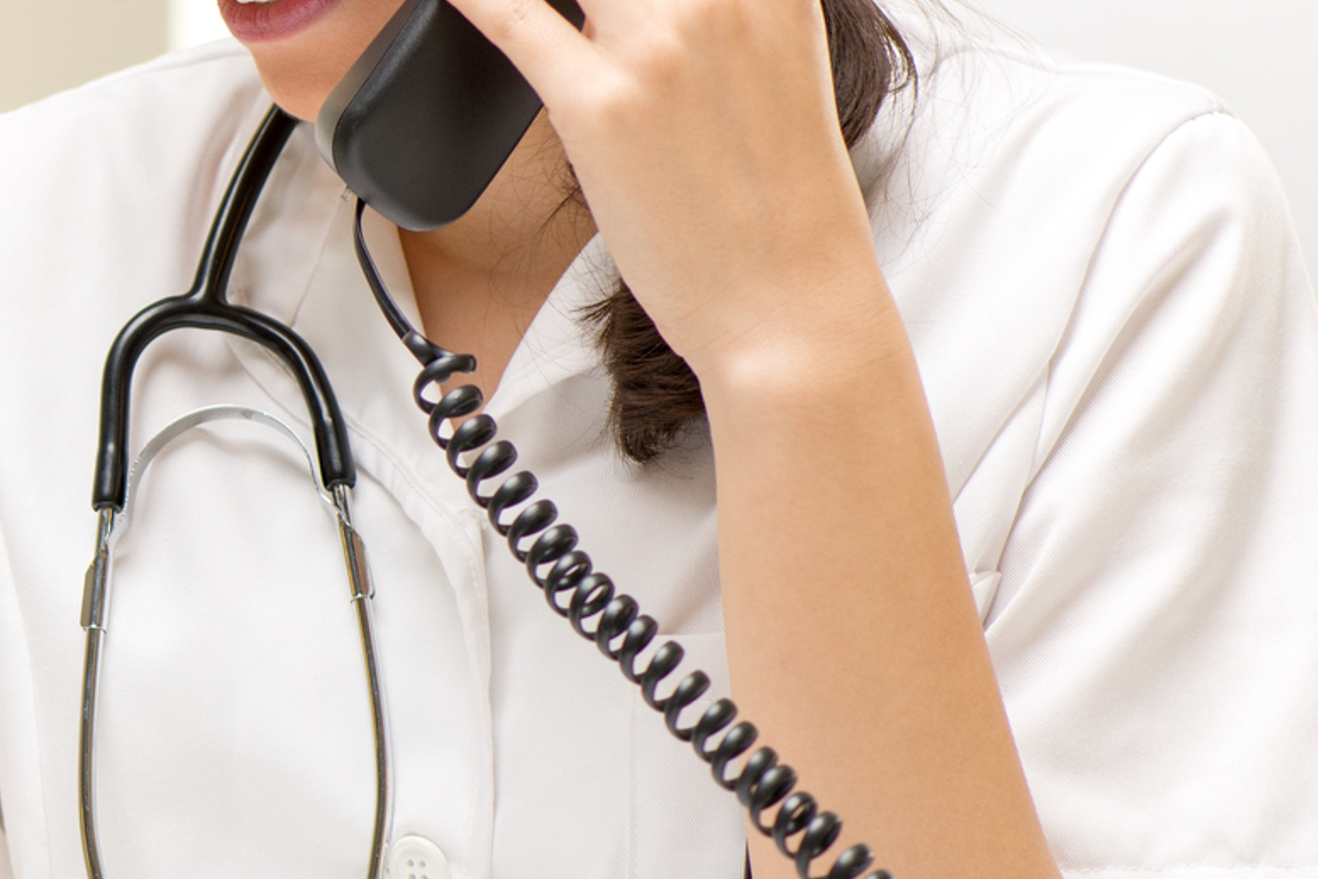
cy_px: 177
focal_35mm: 286
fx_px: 10472
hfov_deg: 7.1
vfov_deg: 4.8
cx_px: -255
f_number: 4.5
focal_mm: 105
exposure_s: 1/125
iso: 100
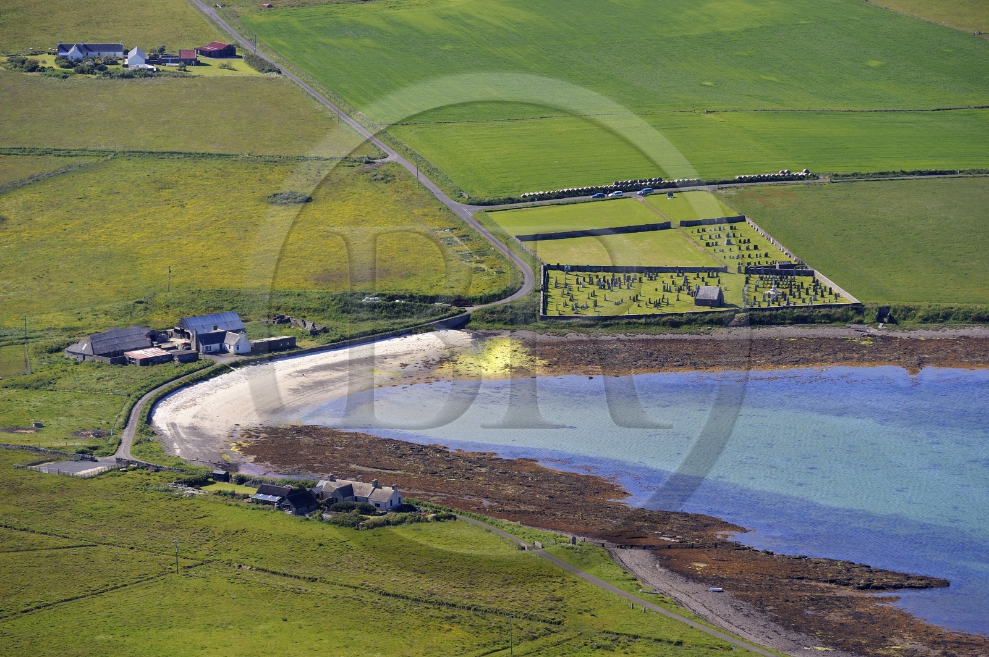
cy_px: 328
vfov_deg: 6.9
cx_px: 494
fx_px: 5490
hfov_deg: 10.3
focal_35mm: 200
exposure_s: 1/800
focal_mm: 200
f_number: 7.1
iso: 400
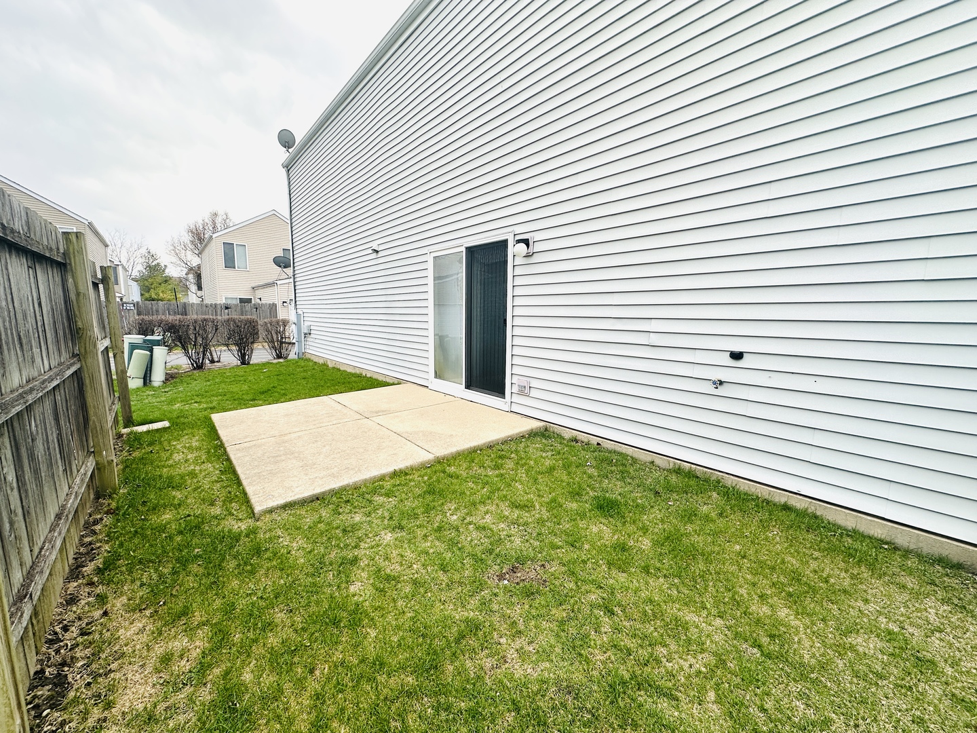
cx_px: 488
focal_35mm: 14
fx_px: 395
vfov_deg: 85.7
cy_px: 366
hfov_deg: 102.1
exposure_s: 1/619
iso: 40
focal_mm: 2.22
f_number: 2.2
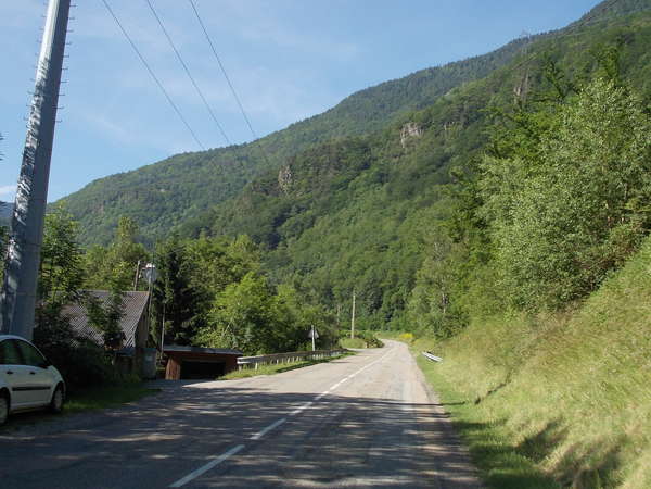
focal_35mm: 43
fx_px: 809
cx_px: 326
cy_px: 244
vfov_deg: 33.6
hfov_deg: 43.9
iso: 80
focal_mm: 6.1
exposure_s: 1/125
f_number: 6.5
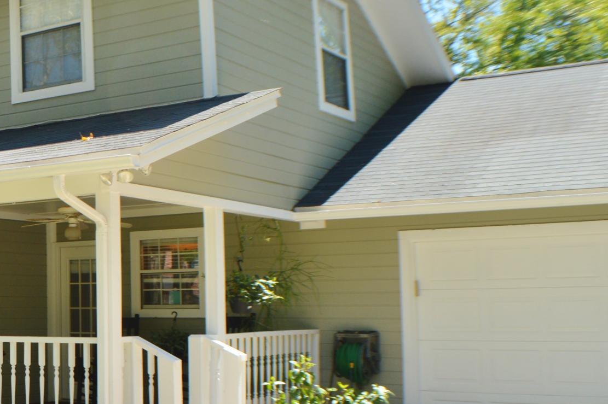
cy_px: 186
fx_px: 1367
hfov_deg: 22.4
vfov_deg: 16.8
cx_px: -190
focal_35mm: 81
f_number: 7.1
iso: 100
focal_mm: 20
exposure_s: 1/200
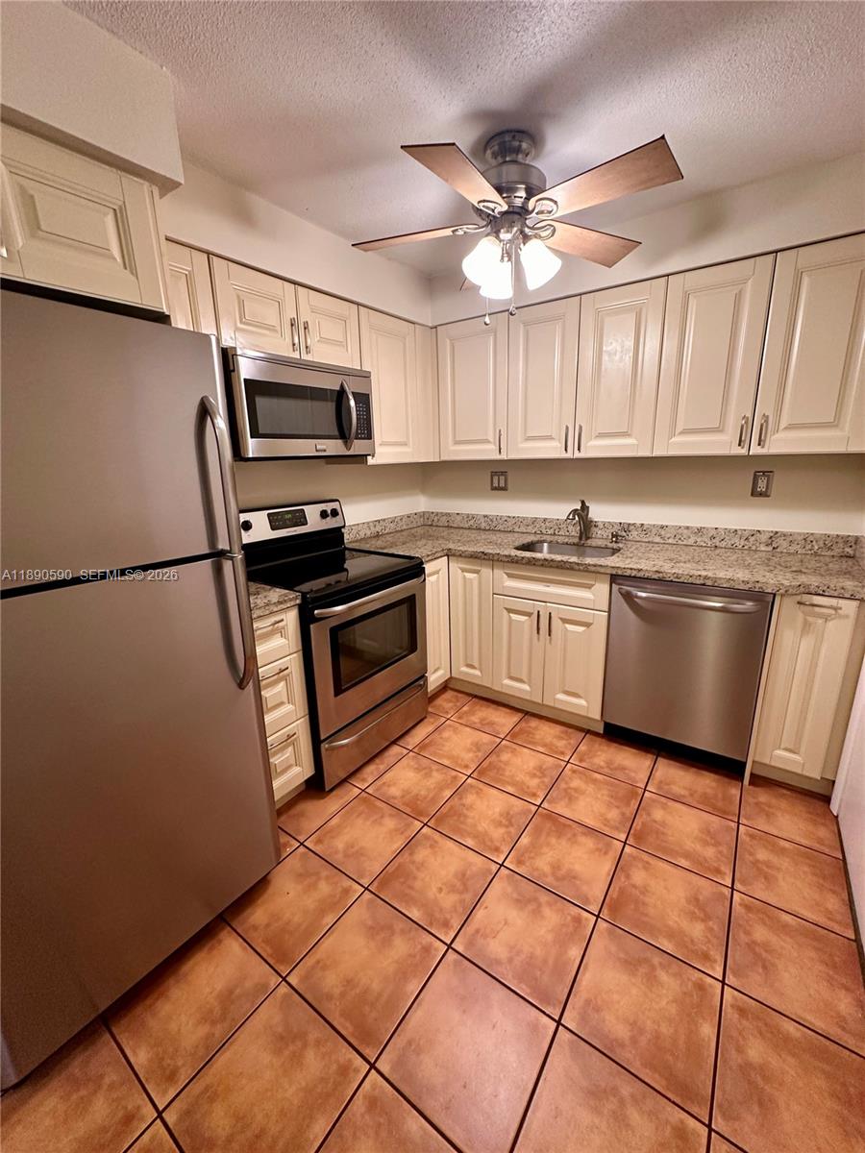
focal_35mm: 14
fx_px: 466
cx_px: 432
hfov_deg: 85.7
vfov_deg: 102.1
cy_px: 576
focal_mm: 2.22
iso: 250
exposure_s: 1/60
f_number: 2.2
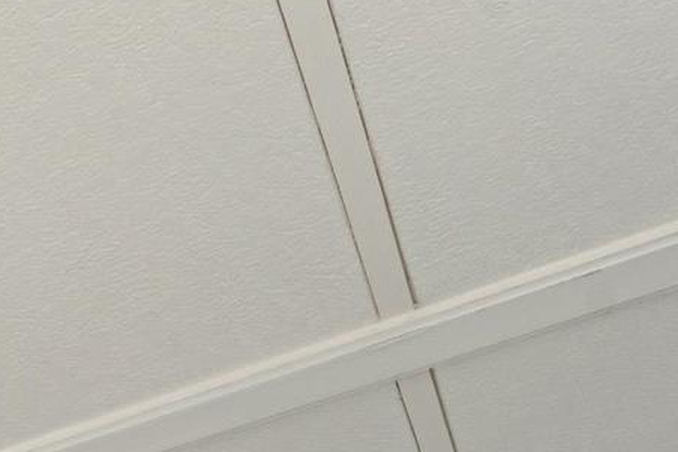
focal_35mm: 105
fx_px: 1971
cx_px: -1110
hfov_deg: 12.8
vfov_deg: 9.2
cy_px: 1521
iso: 400
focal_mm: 15.4
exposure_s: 1/13
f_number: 13
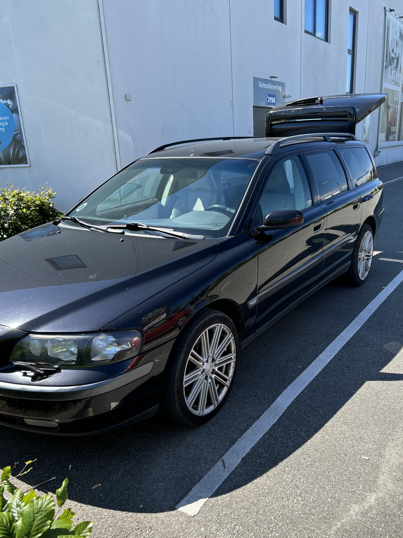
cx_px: 218
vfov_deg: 61.6
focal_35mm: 29
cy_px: 292
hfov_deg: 48.2
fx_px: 450
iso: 50
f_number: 1.6
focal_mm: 5.96
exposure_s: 1/935
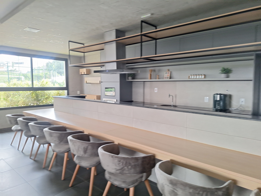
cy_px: 98
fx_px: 173
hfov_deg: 73.9
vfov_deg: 58.9
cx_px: 130
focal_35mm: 23
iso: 200
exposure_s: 1/40
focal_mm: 5.54
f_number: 1.8
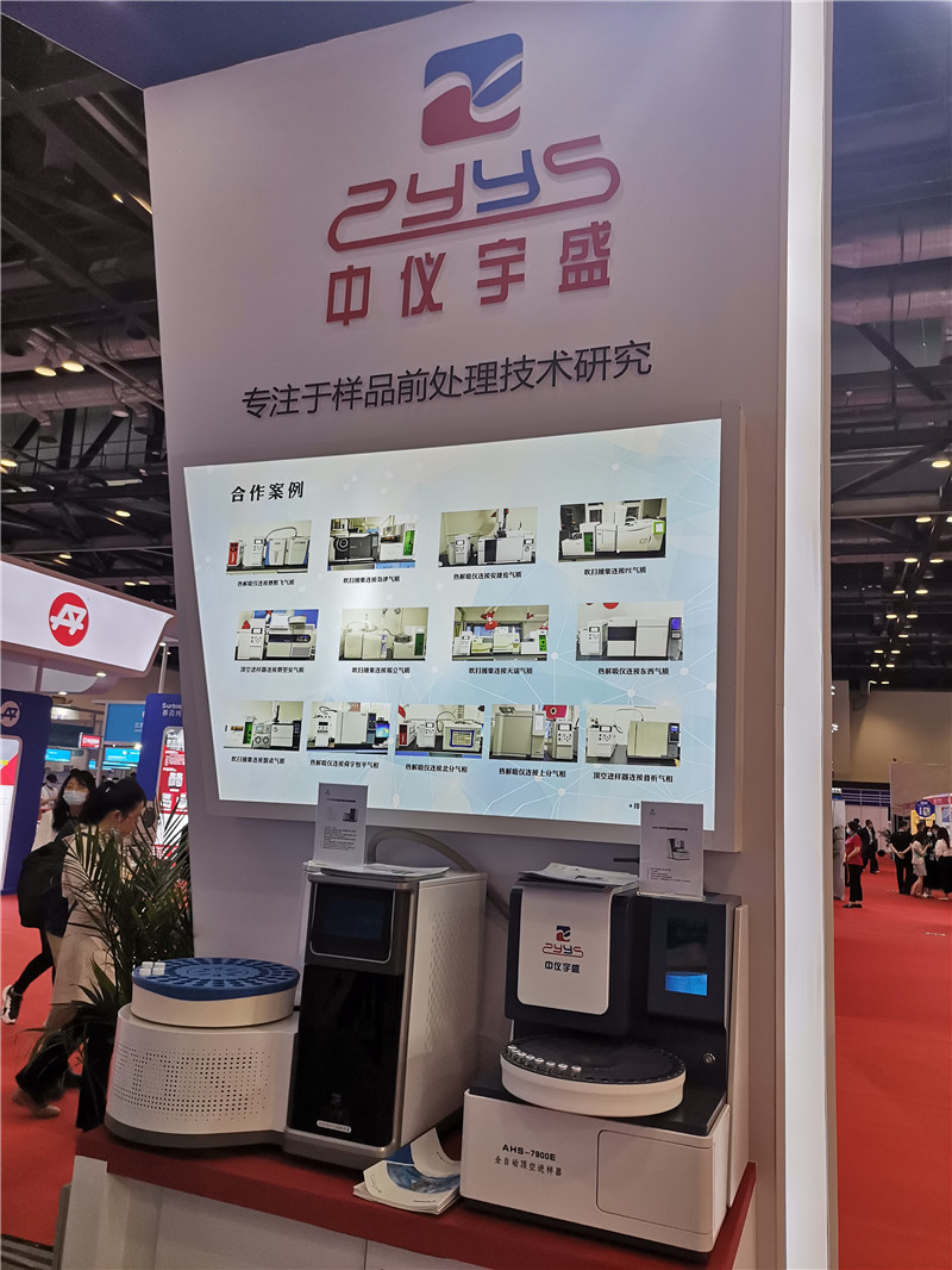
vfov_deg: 67.3
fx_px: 953
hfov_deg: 53.1
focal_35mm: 26
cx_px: 476
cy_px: 635
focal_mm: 5.5
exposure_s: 1/100
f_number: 1.8
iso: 125
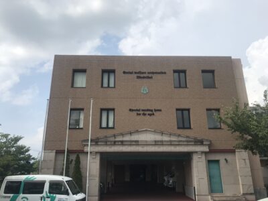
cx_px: 134
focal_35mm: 28
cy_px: 100
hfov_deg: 63.4
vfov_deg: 49.7
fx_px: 217
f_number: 1.8
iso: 20
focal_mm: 3.99
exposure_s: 1/3690
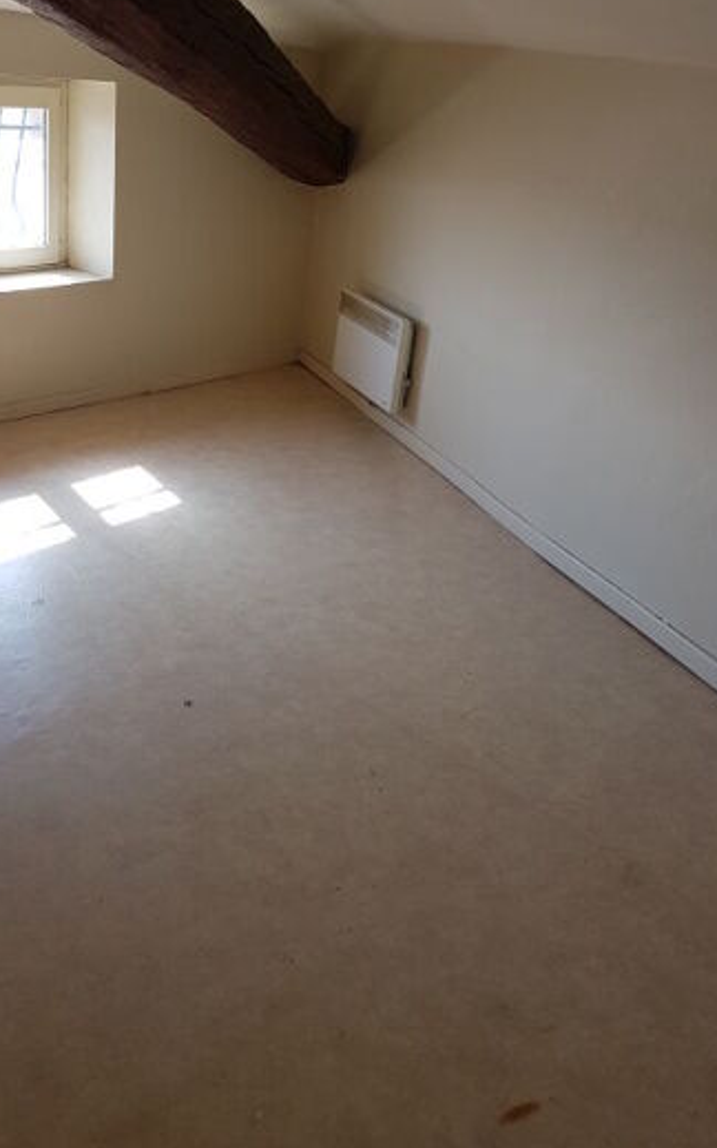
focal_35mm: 34
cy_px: 460
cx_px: 195
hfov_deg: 36.5
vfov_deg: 56.3
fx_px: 1064
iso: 40
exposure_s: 1/165
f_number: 1.7
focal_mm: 4.2
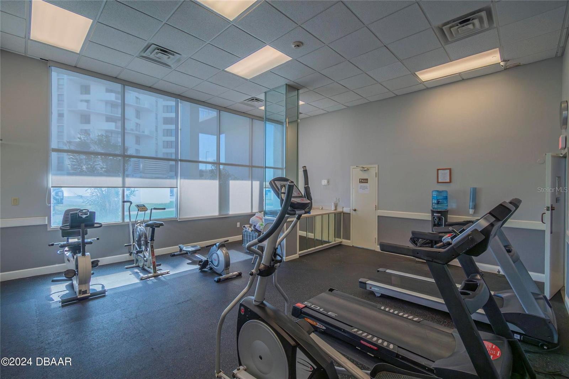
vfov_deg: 77.3
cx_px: 284
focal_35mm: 15
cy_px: 190
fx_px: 237
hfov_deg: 100.4
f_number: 4.5
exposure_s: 1/250
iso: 280
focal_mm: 10
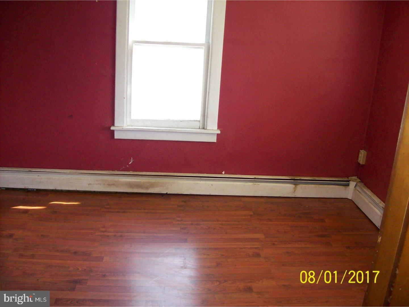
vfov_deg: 39.7
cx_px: 204
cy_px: 154
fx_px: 425
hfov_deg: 51.4
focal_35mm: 36
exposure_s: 1/64
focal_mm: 6
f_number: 2.7
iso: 200
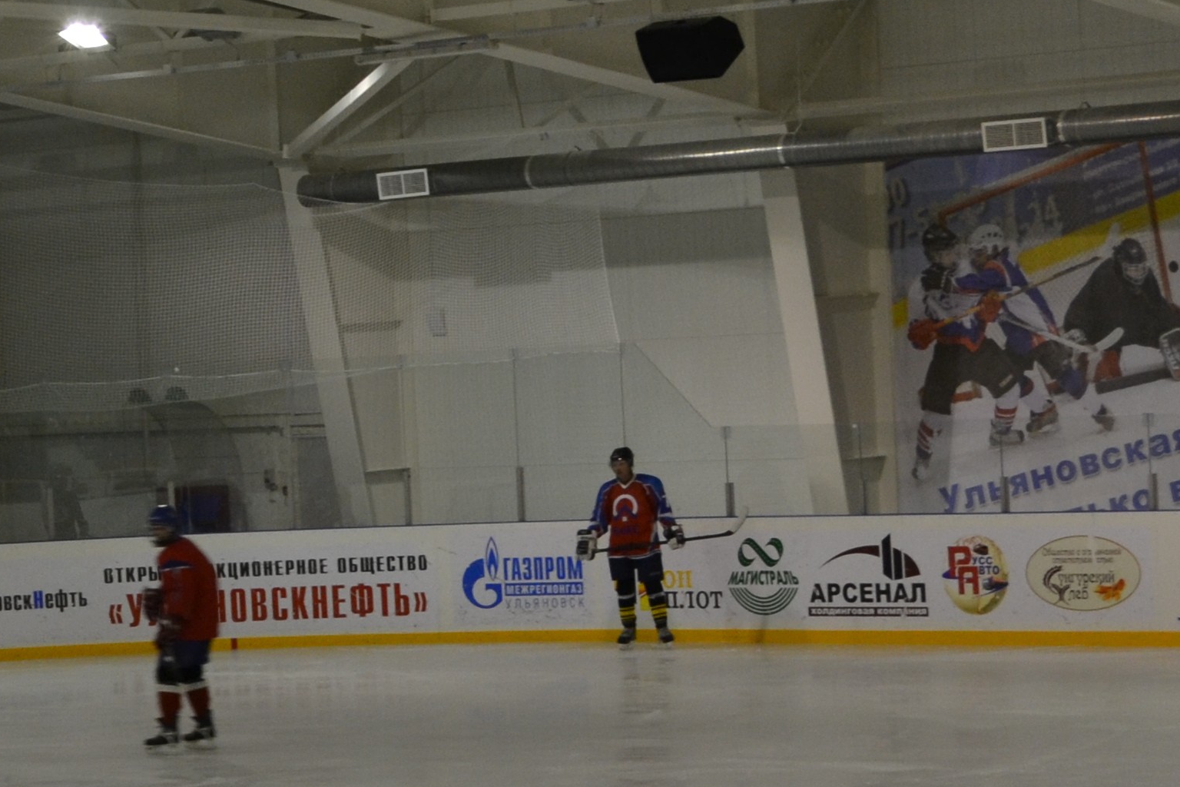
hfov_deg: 13.2
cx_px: -10
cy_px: 671
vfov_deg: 8.9
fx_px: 5015
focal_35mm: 153
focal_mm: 34
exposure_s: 1/60
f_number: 5
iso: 500
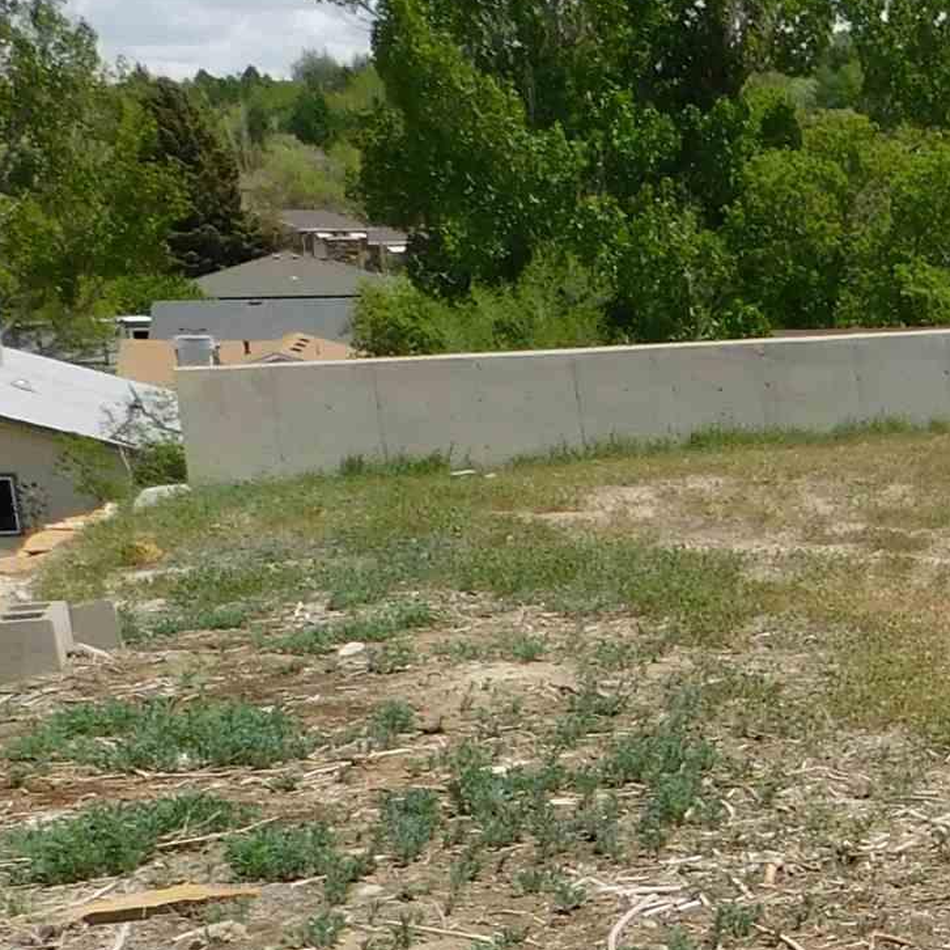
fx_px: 2670
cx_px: 1727
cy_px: 904
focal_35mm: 86
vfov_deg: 19.7
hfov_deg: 16.7
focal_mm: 4
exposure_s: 1/640
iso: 125
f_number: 6
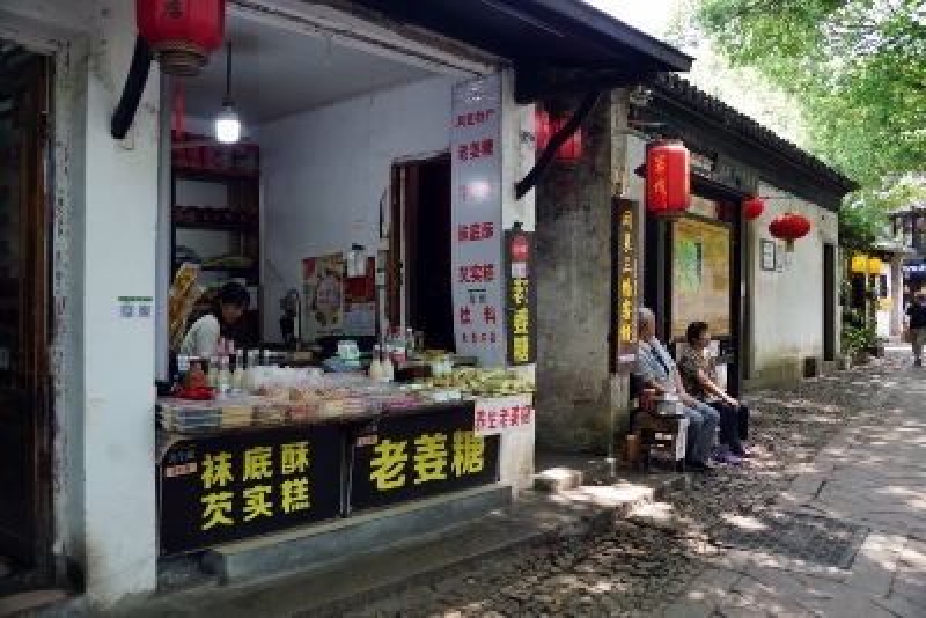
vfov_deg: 40.0
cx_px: 463
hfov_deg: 57.2
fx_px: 849
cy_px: 309
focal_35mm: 33
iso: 125
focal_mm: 22
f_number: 4
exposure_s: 1/60
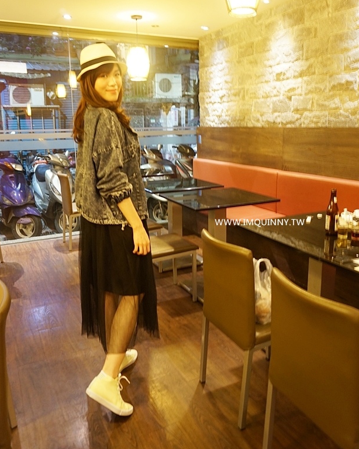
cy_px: 195
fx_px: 399
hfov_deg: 48.4
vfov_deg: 58.6
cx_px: 196
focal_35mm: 30
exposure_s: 1/3
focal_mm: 16
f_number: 3.5
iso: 400
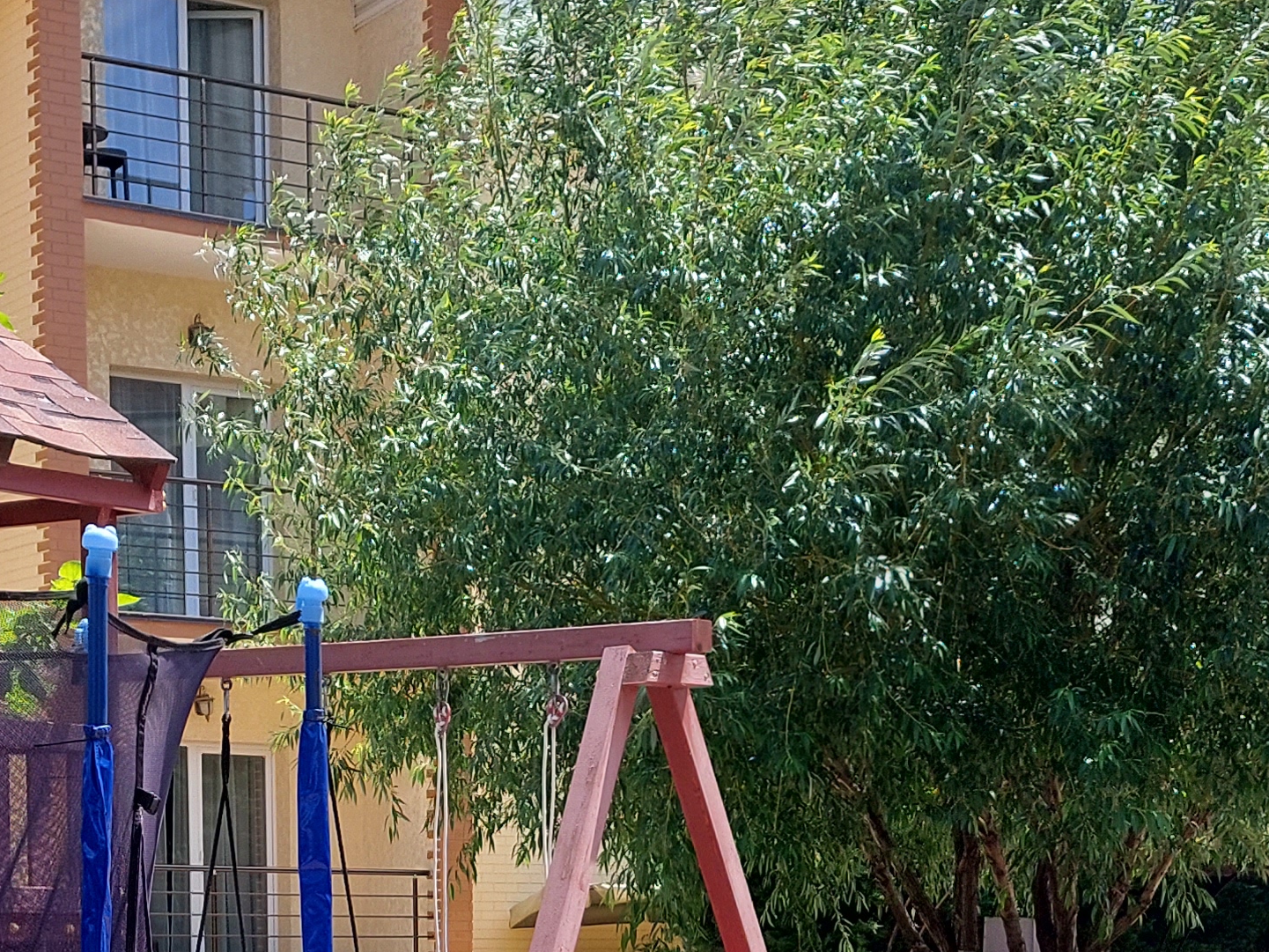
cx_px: 680
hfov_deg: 25.3
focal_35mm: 77
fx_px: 2823
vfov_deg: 18.2
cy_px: 1131
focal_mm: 5.23
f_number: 1.8
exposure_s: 1/716
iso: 25
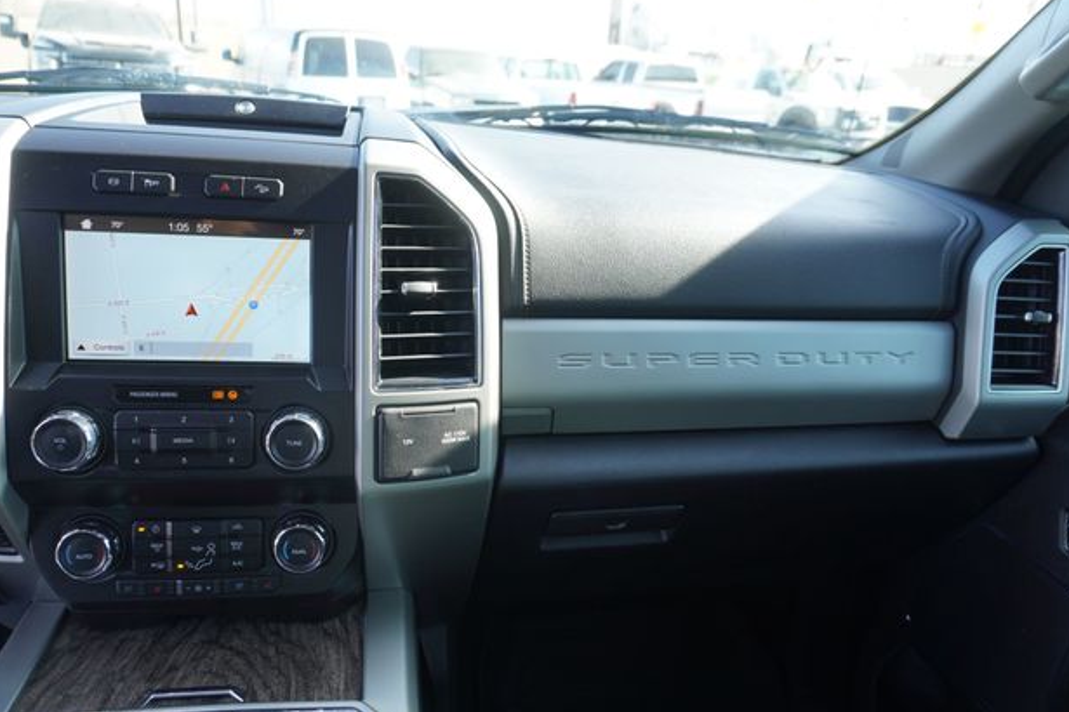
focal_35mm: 25
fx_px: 742
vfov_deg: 51.3
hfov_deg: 71.5
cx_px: 521
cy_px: 347
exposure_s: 1/60
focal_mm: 16
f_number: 4
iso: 100
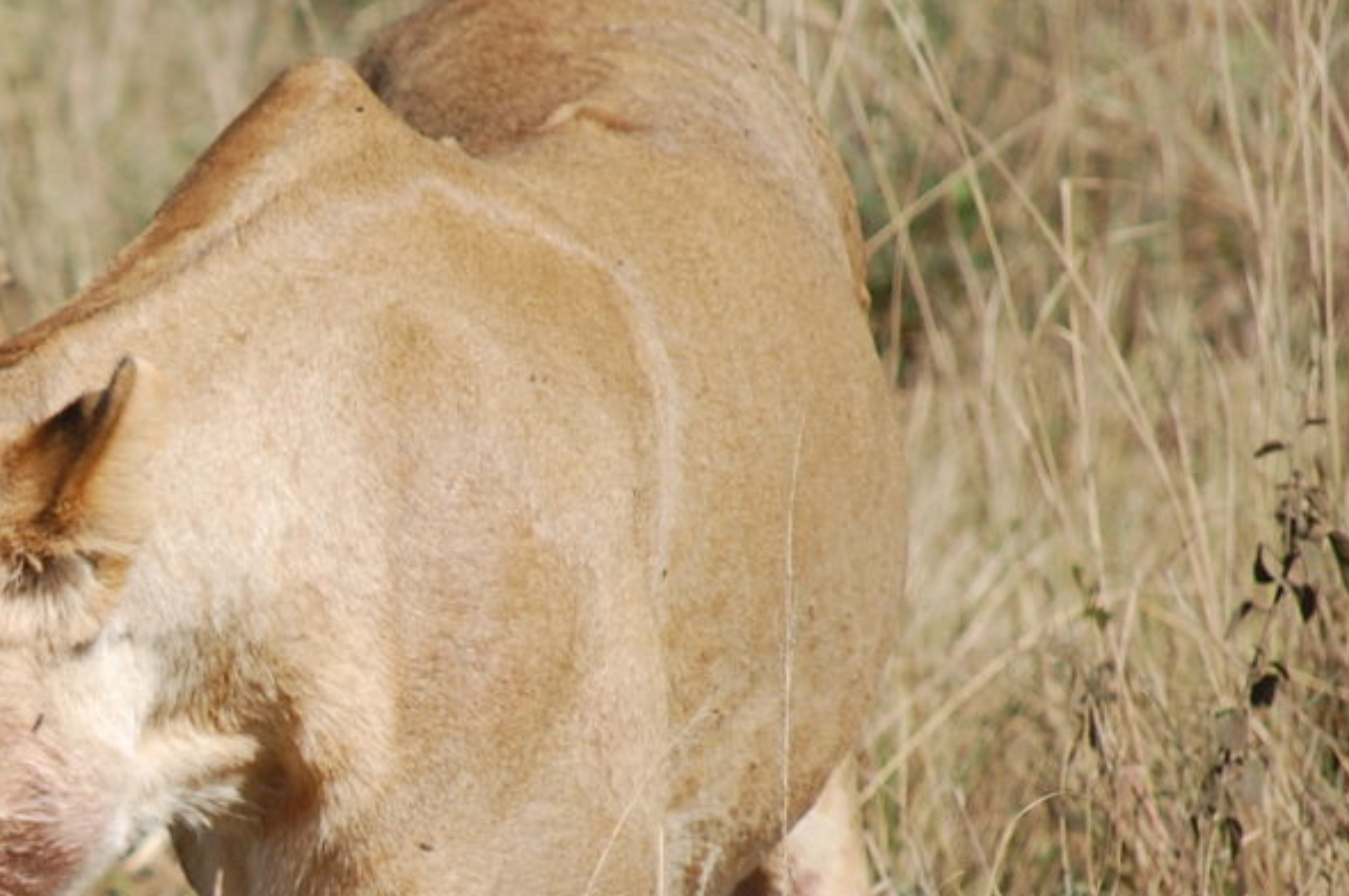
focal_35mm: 696
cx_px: -101
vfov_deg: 2.0
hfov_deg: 3.0
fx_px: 26051
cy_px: 854
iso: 200
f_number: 6.3
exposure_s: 1/640
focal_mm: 190
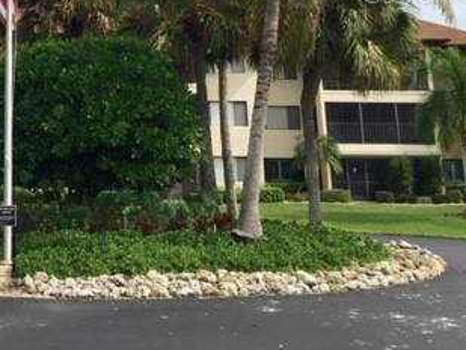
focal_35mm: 60
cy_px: -9
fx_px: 808
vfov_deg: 23.3
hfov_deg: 30.4
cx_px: 24
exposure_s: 1/2326
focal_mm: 4.15
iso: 32
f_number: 2.2
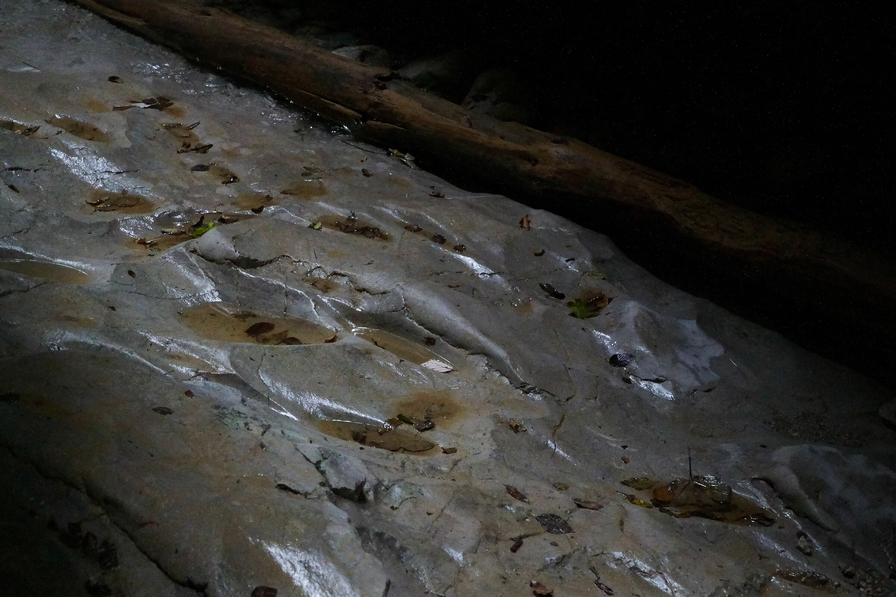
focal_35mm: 70
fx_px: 1742
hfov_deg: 28.8
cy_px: 298
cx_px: 448
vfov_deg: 19.5
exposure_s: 1/80
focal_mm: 70
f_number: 9
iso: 20000
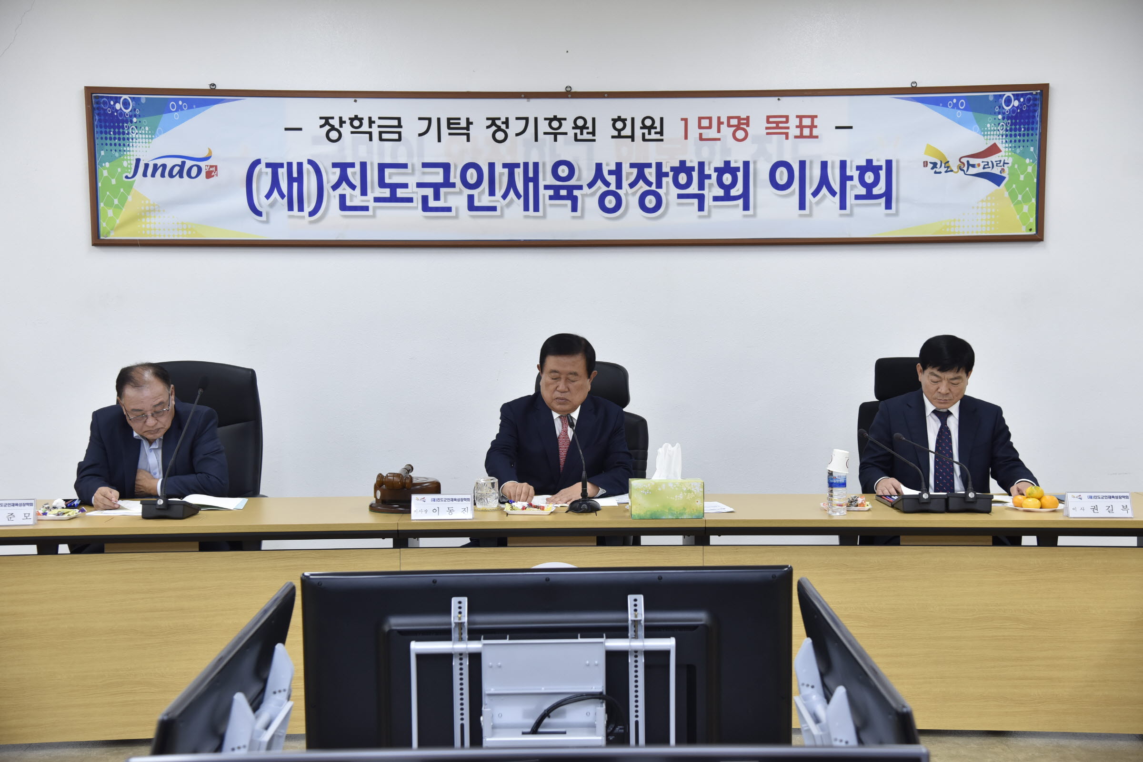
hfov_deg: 36.2
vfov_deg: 24.6
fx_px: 1746
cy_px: 381
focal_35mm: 55
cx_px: 572
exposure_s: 1/125
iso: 800
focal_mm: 55
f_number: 4.5
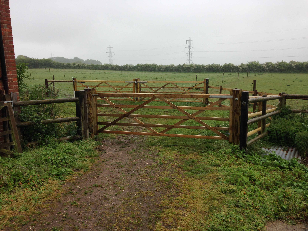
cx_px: 154
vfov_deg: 42.9
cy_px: 116
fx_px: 294
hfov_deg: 55.4
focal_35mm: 33
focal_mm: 4.12
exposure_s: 1/236
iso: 50
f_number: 2.4
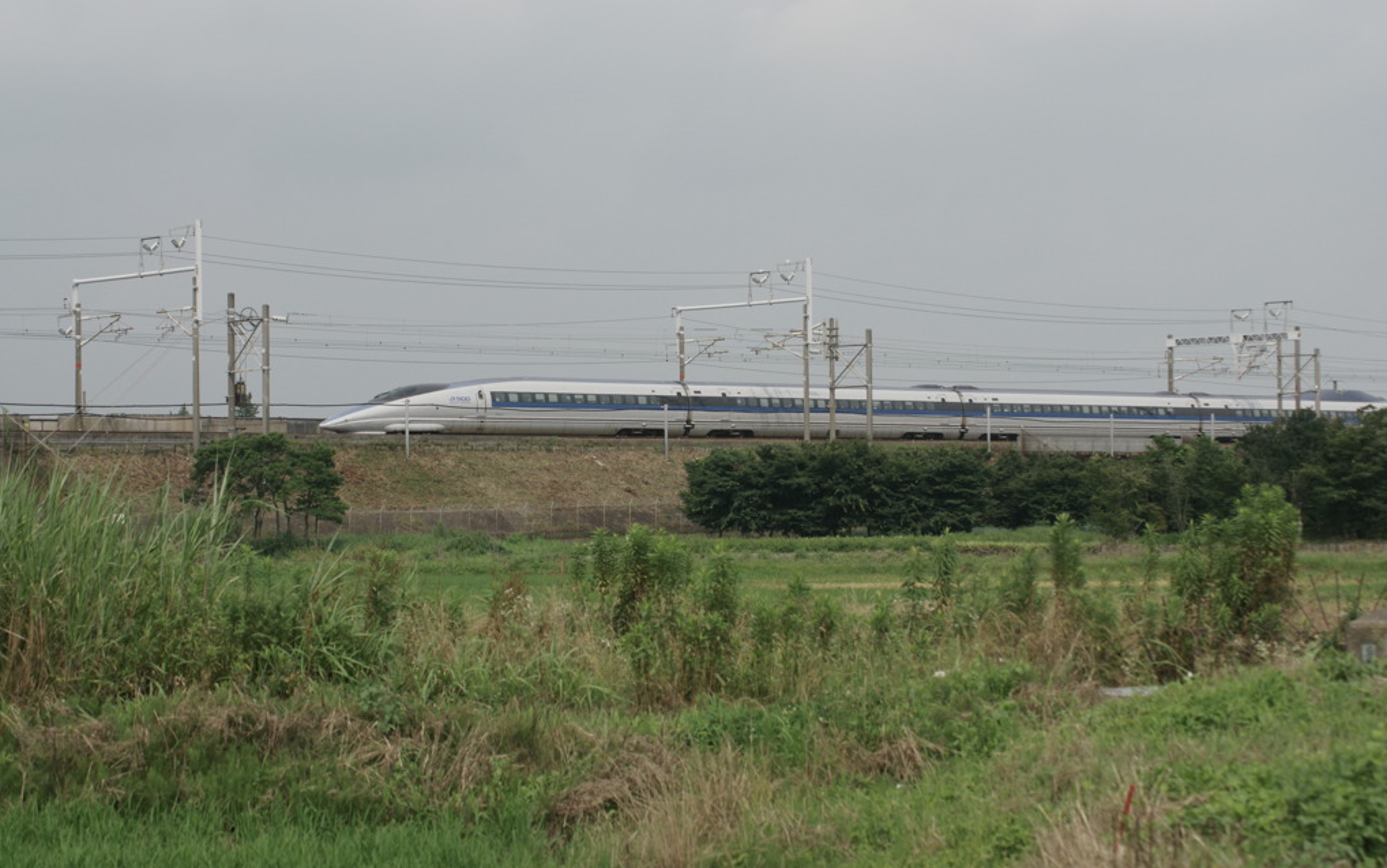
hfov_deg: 24.5
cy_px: 429
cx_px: 694
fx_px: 3196
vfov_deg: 15.5
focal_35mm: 85
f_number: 6.3
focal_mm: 55
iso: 200
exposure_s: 1/2000
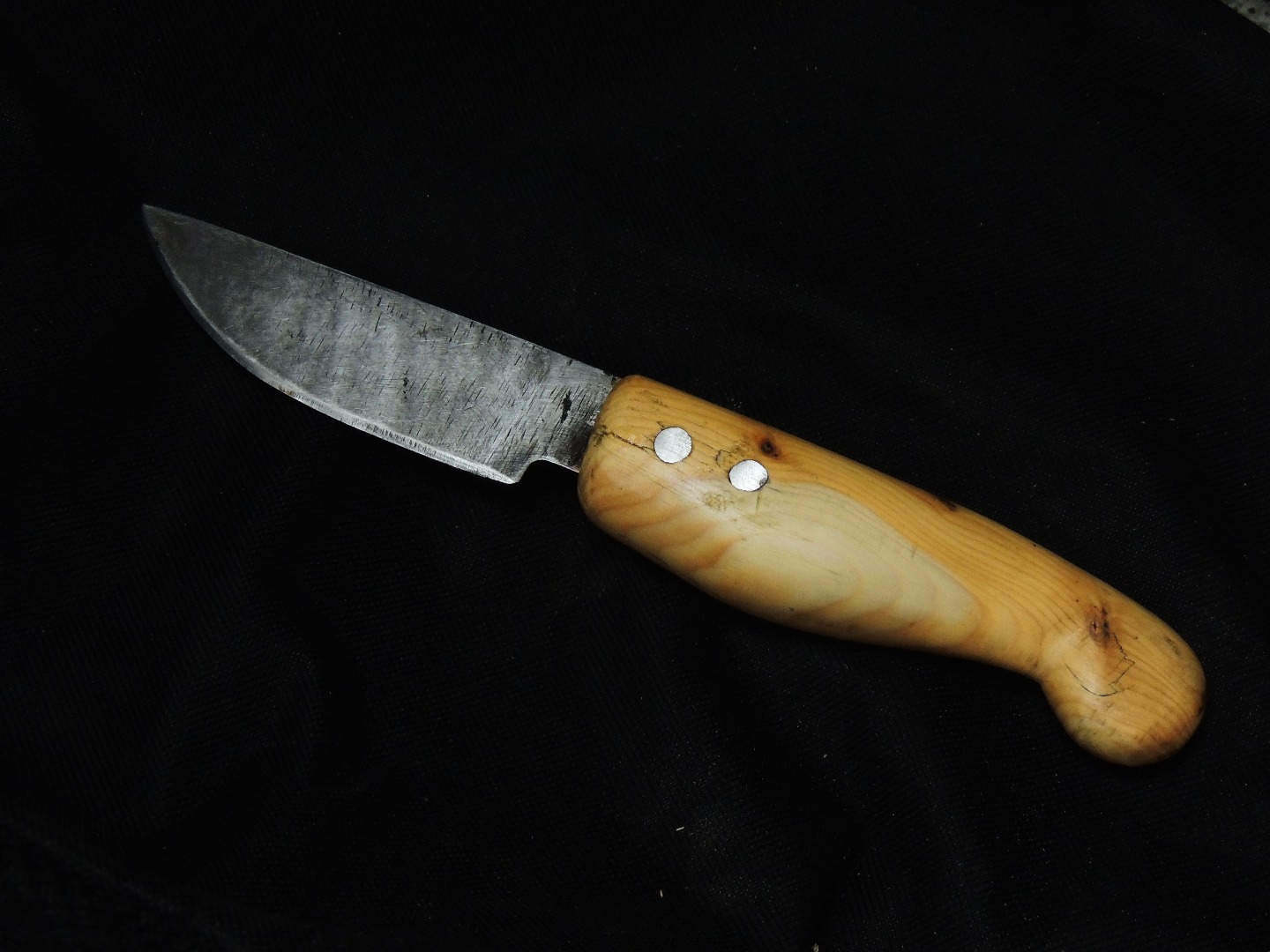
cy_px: 476
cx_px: 635
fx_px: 2018
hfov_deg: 34.9
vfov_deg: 26.6
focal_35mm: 55
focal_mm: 9.8
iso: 560
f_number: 3.7
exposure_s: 1/30
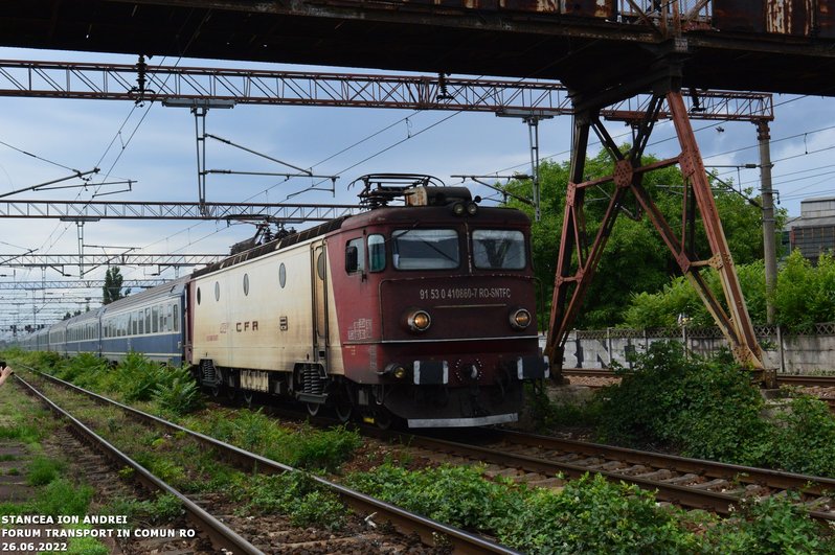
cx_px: 418
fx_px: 1113
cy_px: 278
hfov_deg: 41.1
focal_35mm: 48
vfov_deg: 28.0
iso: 800
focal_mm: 32
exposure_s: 1/640
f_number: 11
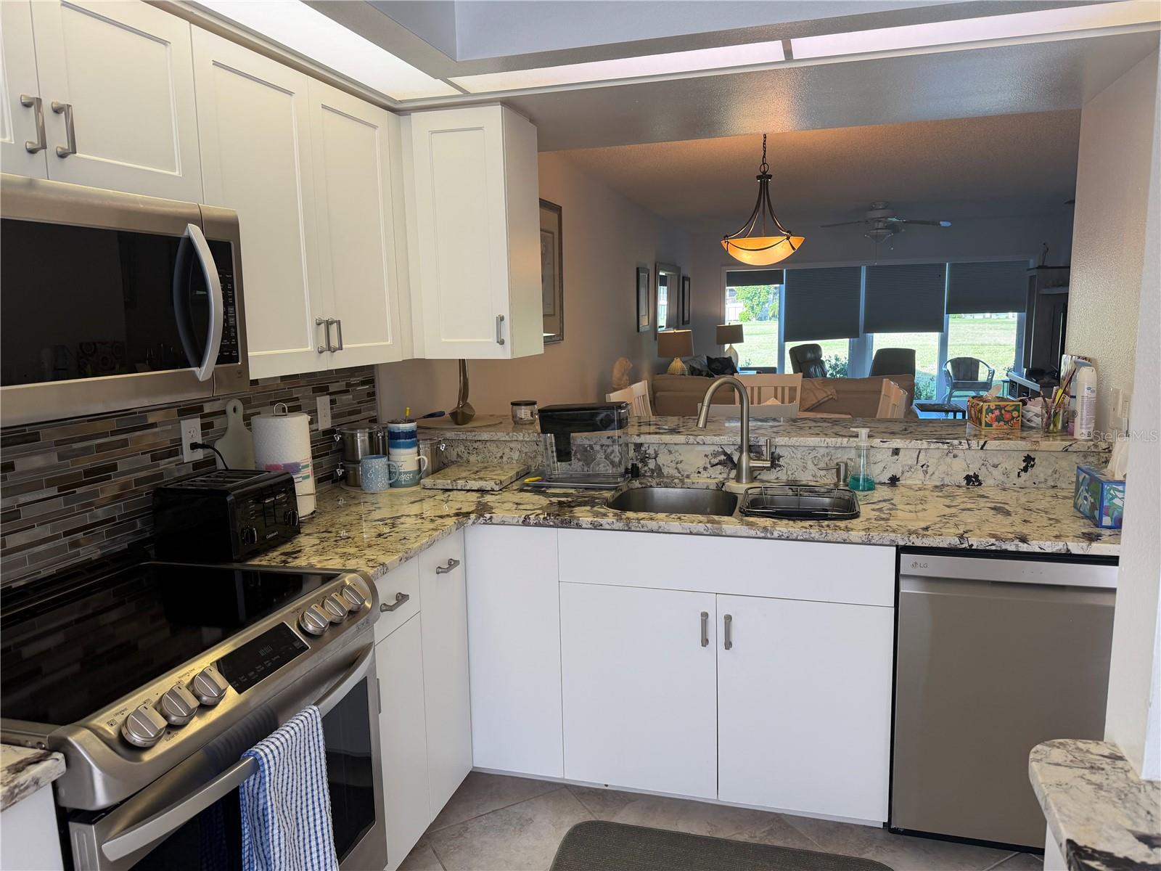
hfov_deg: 71.6
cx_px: 580
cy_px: 436
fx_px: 805
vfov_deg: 56.8
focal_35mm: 24
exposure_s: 1/182
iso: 100
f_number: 1.78
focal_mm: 6.76
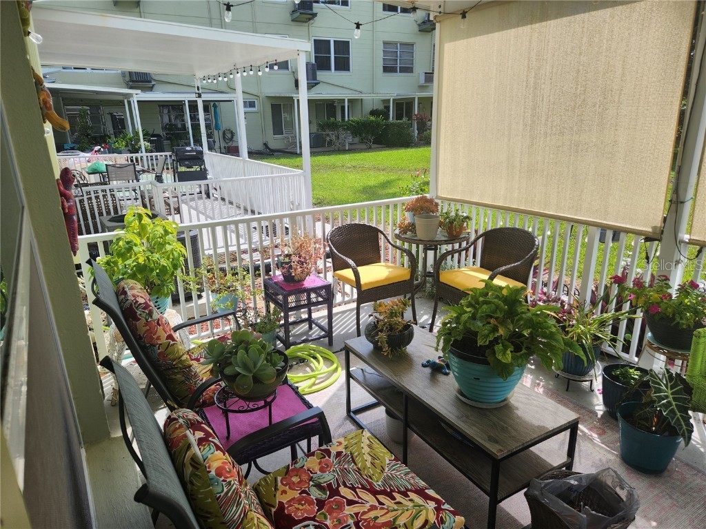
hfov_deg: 73.9
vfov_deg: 58.9
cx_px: 353
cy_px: 264
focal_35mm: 23
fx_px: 469
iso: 20
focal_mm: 5.4
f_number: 1.8
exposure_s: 1/659
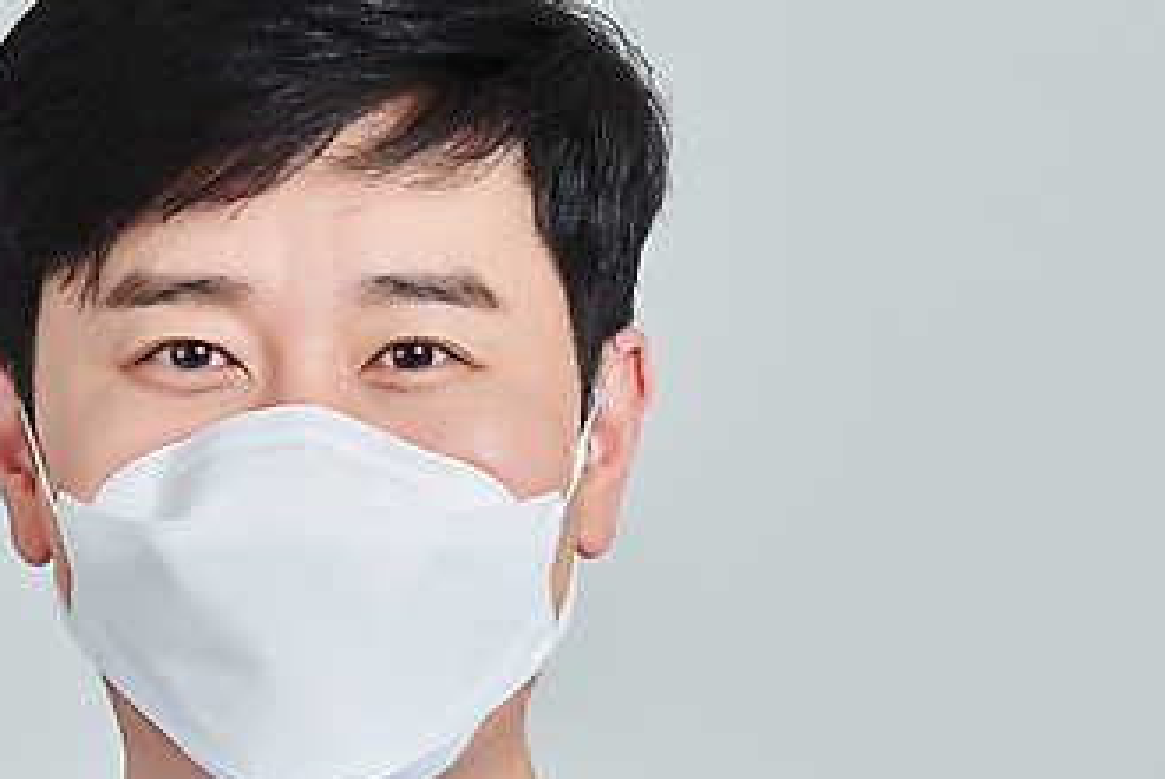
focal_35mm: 364
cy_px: 535
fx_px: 11790
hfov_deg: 5.7
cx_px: 345
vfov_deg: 3.8
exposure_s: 1/125
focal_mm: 200
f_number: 14
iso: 100
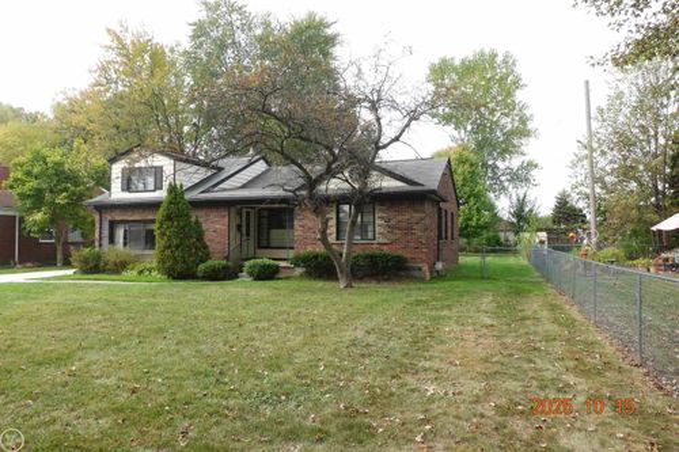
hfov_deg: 73.8
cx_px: 340
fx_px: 452
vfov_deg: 53.1
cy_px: 226
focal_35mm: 24
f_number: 5.6
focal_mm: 9.4
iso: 125
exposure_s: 1/125
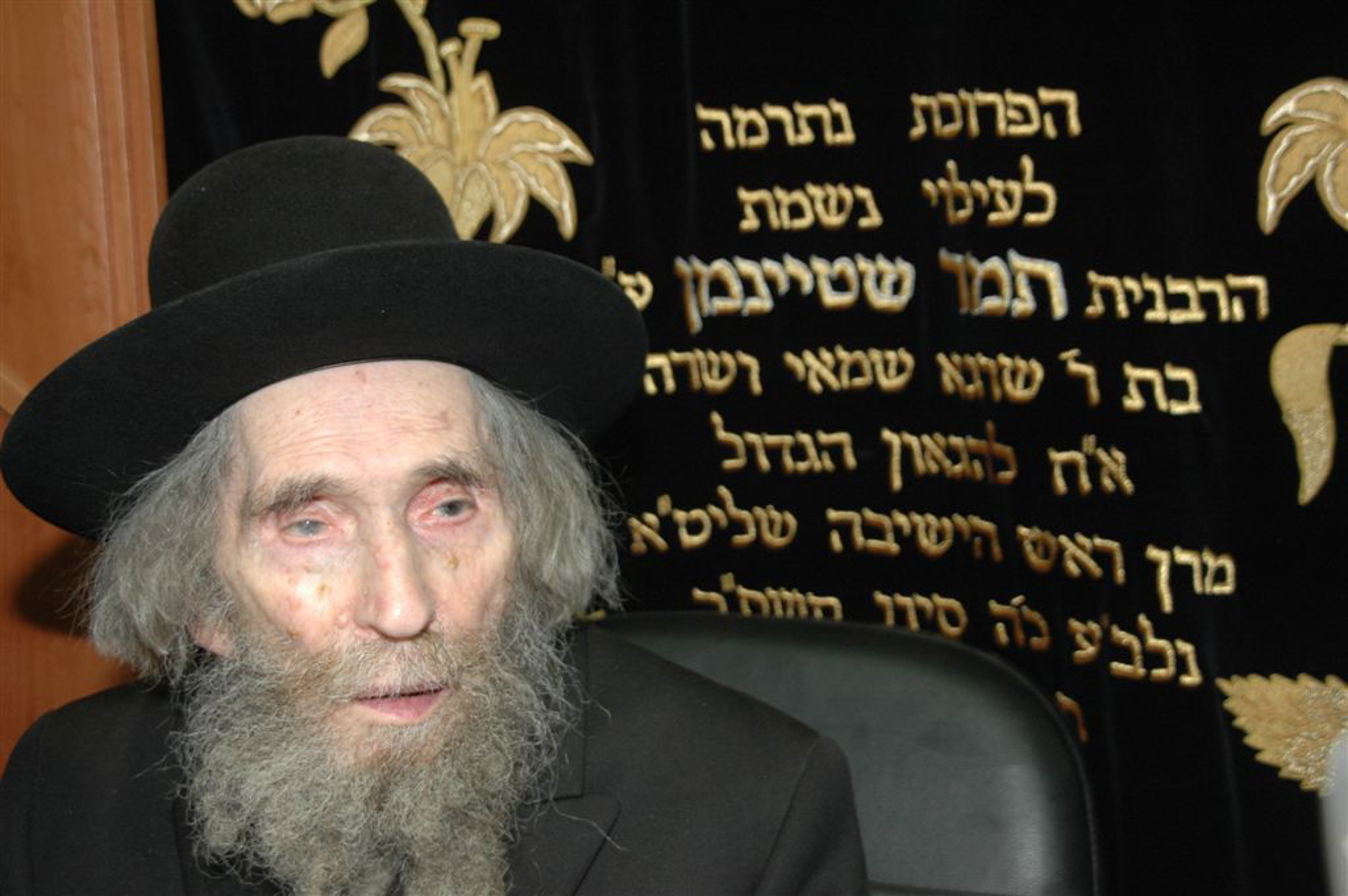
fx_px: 1459
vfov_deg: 34.2
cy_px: 448
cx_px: 674
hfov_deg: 49.6
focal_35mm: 39
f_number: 5
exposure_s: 1/60
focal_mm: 26
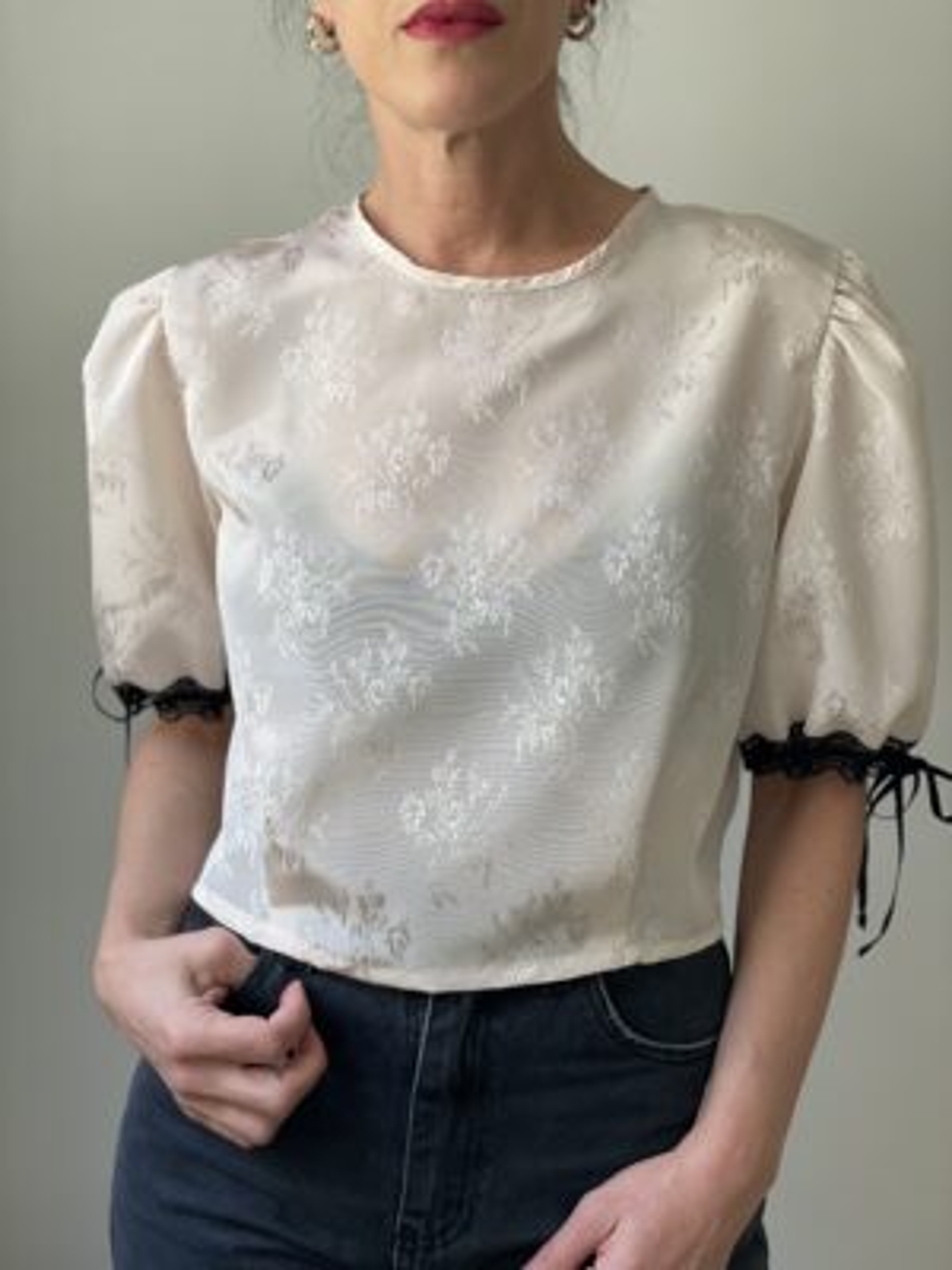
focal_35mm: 52
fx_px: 1907
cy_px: 635
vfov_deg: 36.8
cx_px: 476
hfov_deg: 28.0
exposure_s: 1/122
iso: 50
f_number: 2
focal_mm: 6
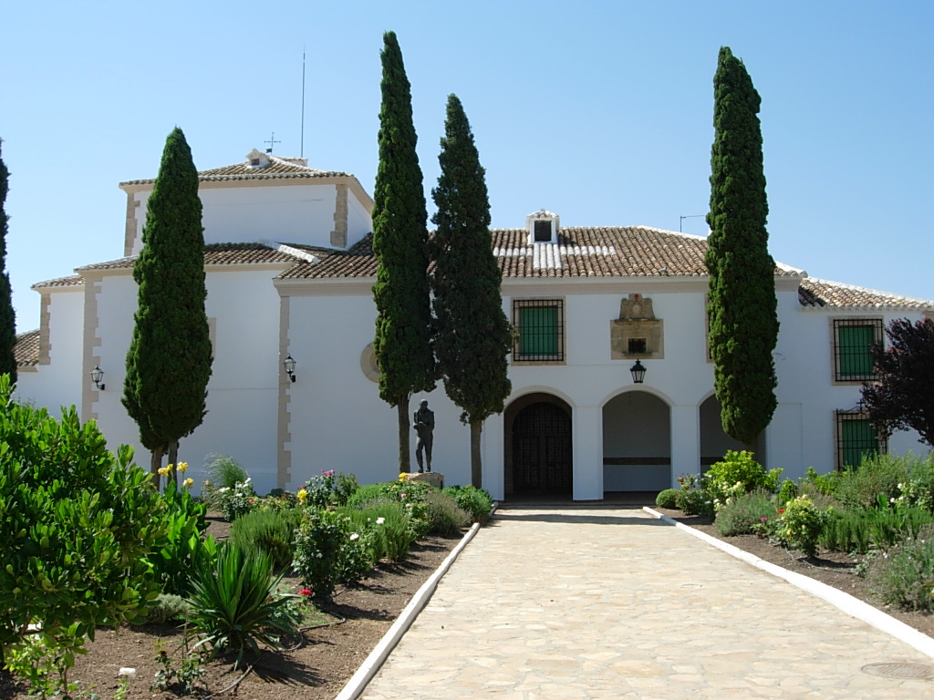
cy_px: 350
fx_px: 1025
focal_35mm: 38
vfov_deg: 37.7
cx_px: 467
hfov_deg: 49.0
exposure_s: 1/527
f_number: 4.8
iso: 64
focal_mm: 7.8
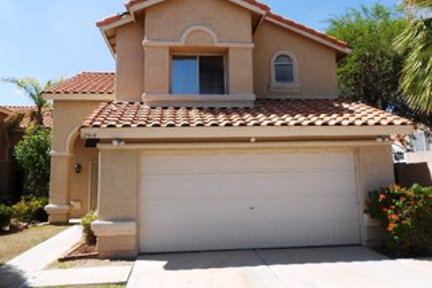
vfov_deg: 44.8
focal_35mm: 29
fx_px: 348
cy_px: 125
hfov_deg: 63.7
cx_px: 210
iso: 80
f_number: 3.2
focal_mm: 4.6
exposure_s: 1/800
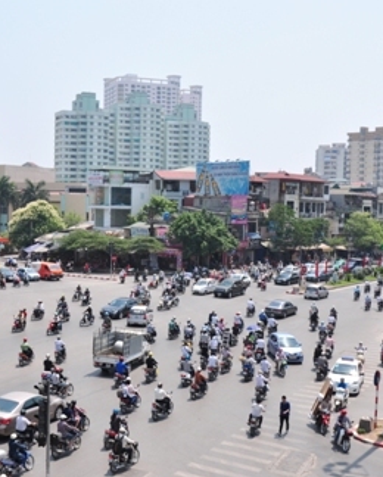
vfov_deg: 36.0
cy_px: 241
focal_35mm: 52
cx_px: 138
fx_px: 735
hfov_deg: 29.1
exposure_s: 1/400
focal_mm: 24
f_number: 10
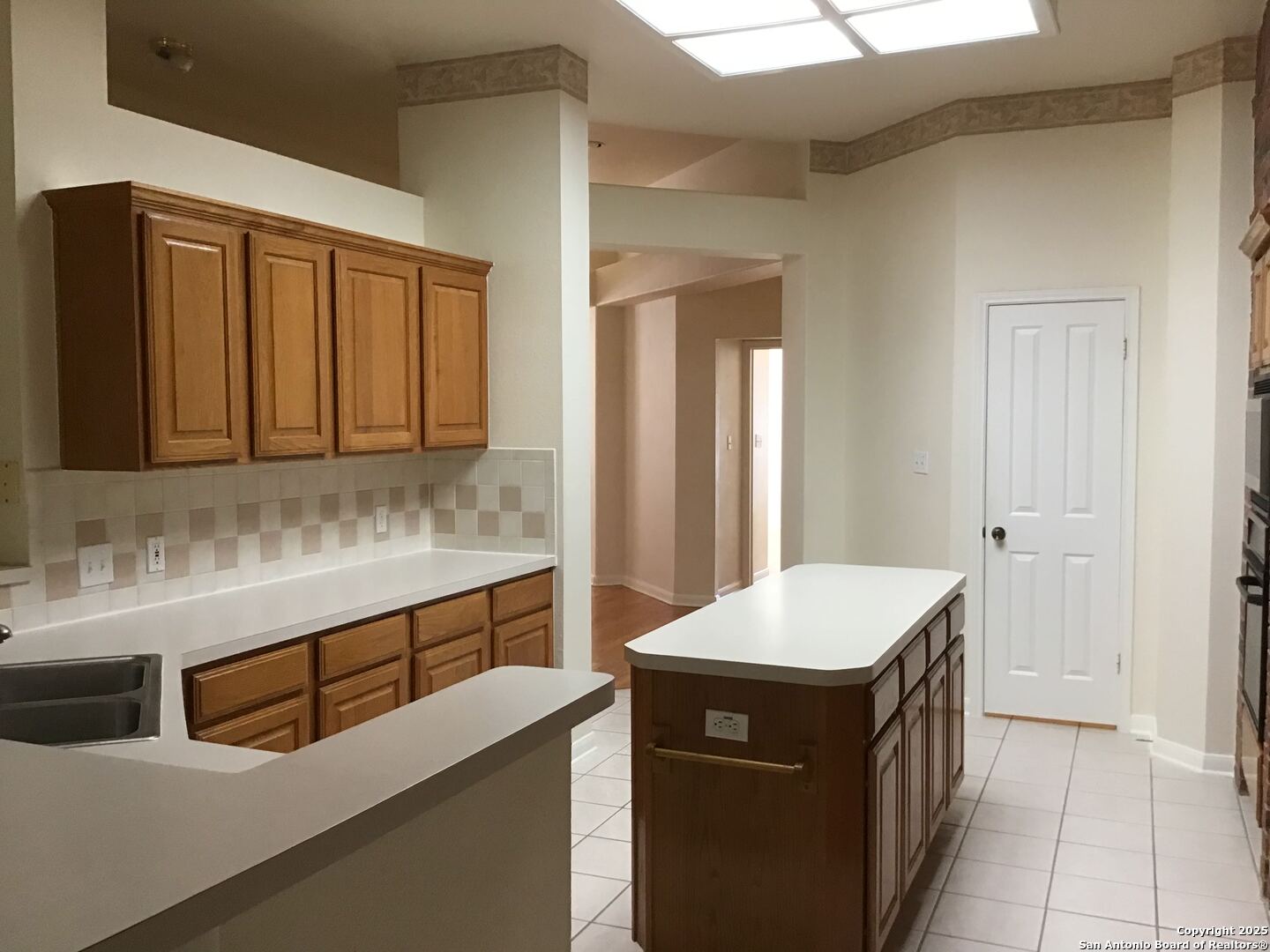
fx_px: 1137
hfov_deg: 58.4
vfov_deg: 45.4
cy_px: 476
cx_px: 635
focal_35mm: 31
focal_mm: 3.3
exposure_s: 1/30
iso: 100
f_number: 2.4
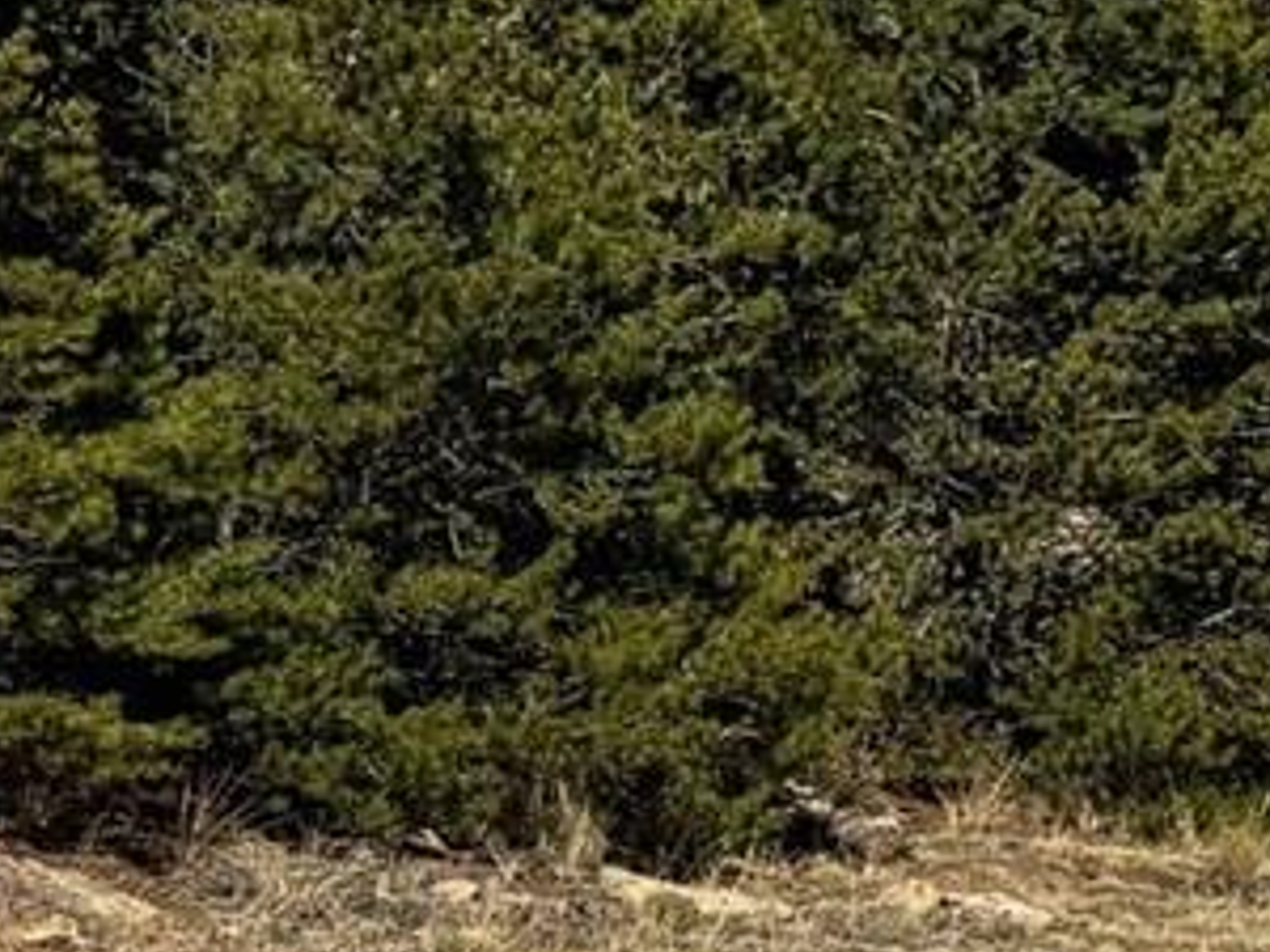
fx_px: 4696
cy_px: 506
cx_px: 3194
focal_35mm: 128
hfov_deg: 11.9
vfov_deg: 11.6
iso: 80
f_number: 1.78
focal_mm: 6.76
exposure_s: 1/7937
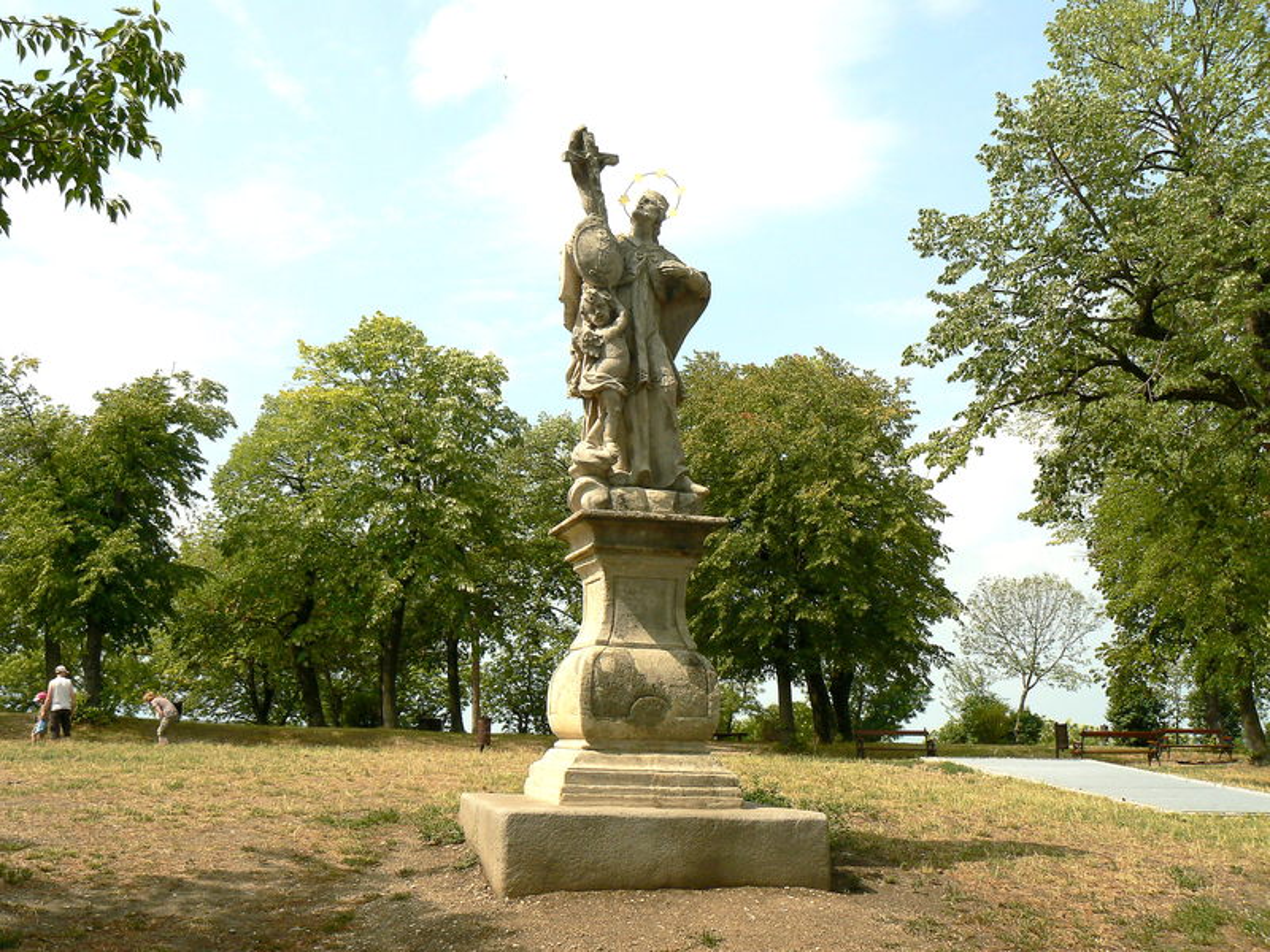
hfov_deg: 51.4
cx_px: 635
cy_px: 476
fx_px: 1321
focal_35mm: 36
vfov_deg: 39.7
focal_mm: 6
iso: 80
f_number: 7.1
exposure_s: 1/500
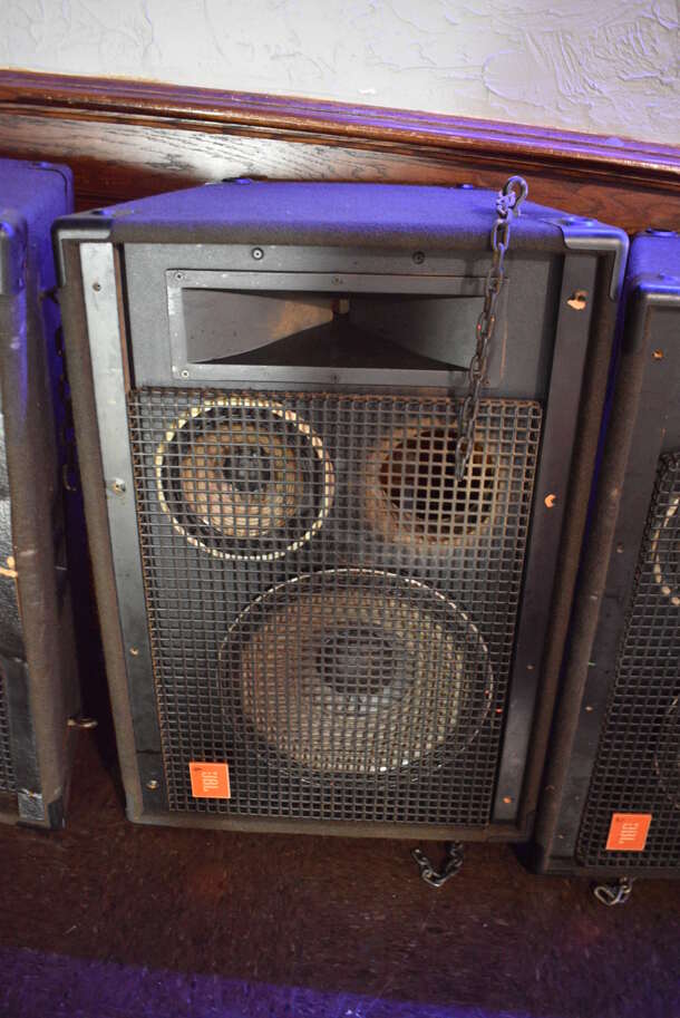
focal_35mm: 30
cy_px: 509
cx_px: 340
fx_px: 849
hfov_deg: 43.7
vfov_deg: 61.9
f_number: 3.5
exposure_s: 1/5
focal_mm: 20
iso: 3200
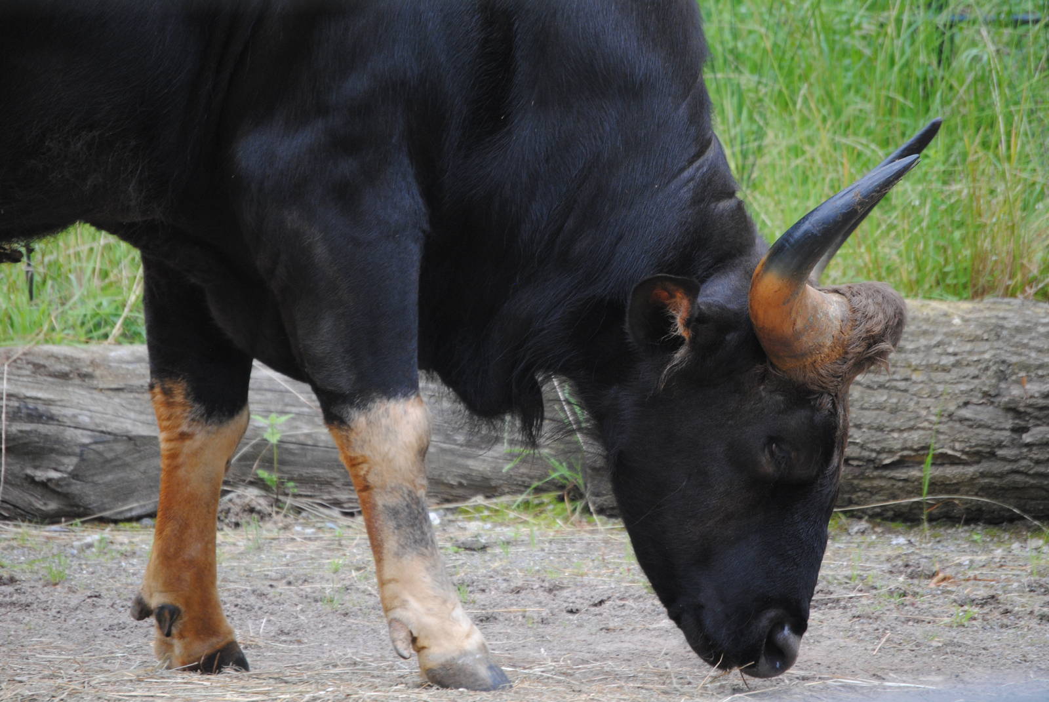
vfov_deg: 4.6
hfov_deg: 6.9
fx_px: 8752
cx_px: 524
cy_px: 351
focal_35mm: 300
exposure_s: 1/125
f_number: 5.6
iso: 400
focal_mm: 200
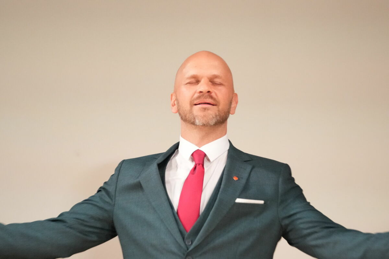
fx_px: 3241
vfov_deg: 4.6
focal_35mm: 300
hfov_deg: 6.9
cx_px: 194
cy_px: 130
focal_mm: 200
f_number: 2.8
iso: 6400
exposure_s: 1/250
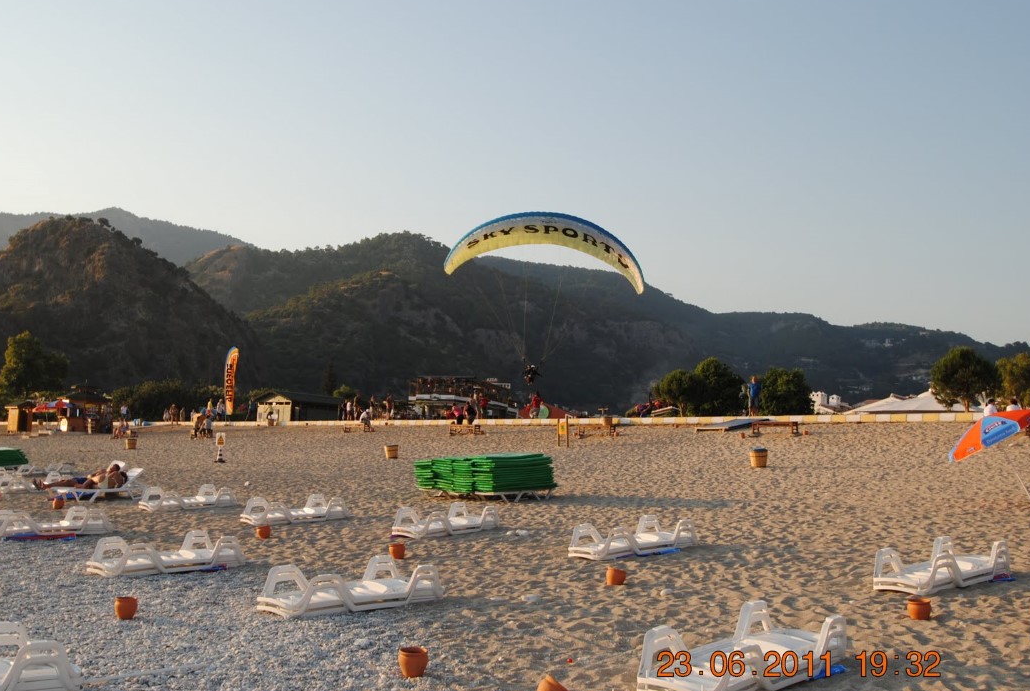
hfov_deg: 48.3
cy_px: 338
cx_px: 478
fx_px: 1147
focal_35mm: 40
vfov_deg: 33.5
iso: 100
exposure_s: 1/200
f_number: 5.6
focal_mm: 24
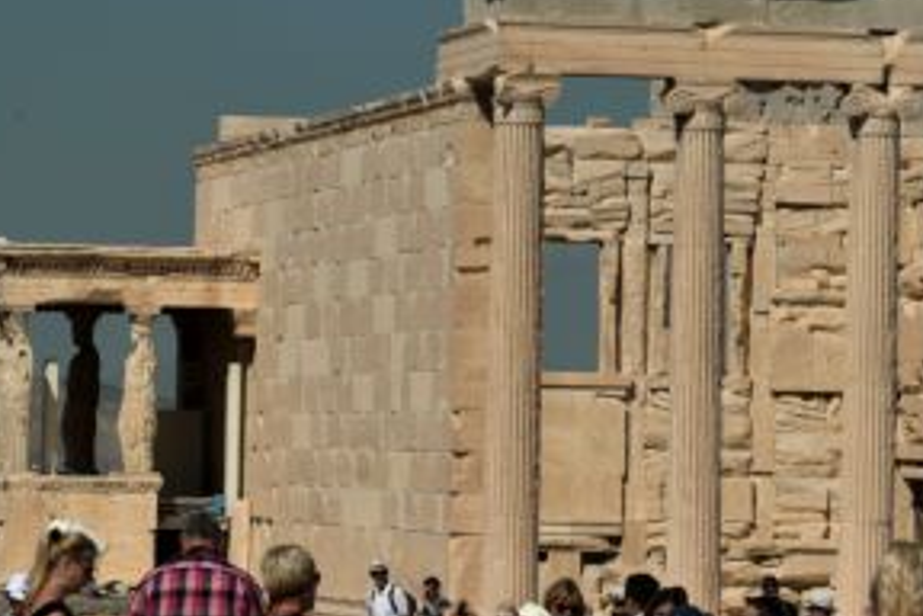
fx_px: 6614
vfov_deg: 5.3
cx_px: 776
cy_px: 197
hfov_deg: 8.0
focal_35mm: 258
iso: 250
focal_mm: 116
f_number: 18
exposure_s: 1/640
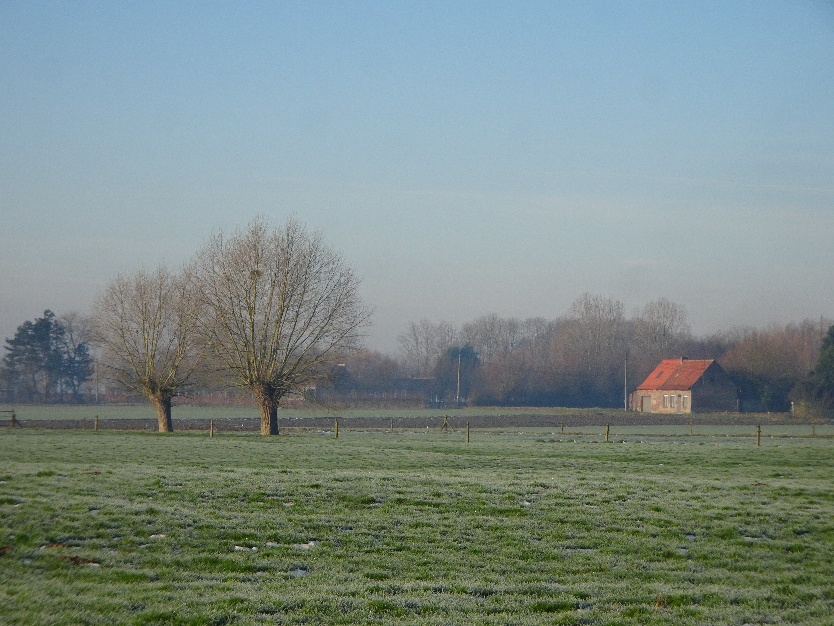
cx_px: 417
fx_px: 2698
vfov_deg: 13.2
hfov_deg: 17.6
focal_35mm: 112
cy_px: 313
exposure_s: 1/320
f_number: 5.6
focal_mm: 19.1
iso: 80
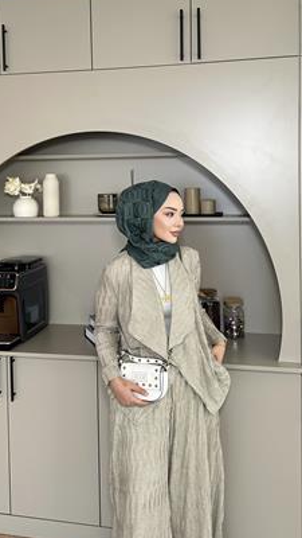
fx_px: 384
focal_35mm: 27
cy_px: 267
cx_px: 158
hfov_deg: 42.9
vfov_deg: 69.9
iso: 125
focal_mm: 6.86
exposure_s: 1/121
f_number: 1.78
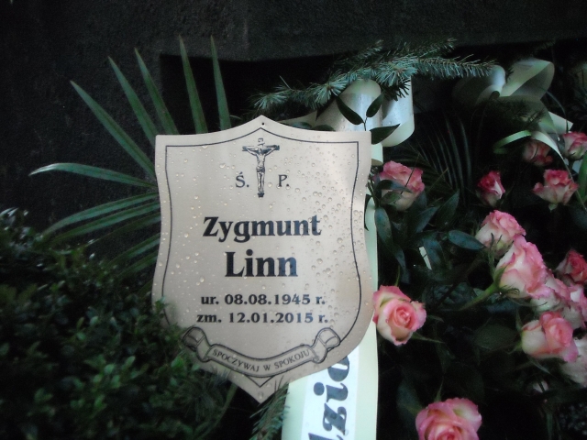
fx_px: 594
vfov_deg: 40.7
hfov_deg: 52.6
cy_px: 220
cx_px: 294
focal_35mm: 35
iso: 800
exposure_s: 1/105
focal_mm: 5.7
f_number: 2.8
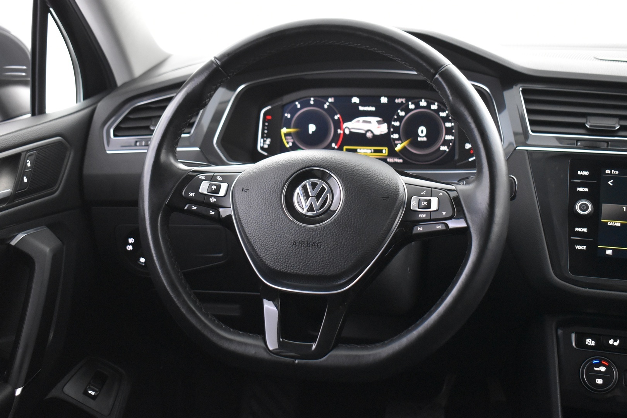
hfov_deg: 42.3
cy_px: 209
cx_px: 314
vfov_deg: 28.9
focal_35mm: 46
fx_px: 810
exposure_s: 1/15
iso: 3200
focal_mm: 31
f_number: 4.2
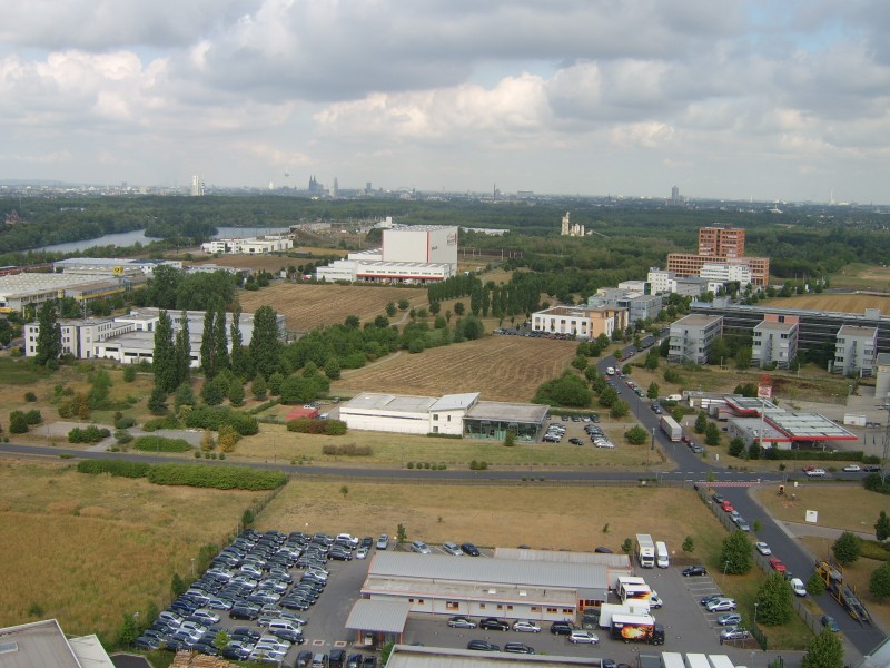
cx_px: 445
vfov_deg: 45.4
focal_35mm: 31
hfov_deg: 58.4
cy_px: 334
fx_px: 797
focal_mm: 8.13
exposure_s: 1/136
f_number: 6.7
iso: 50
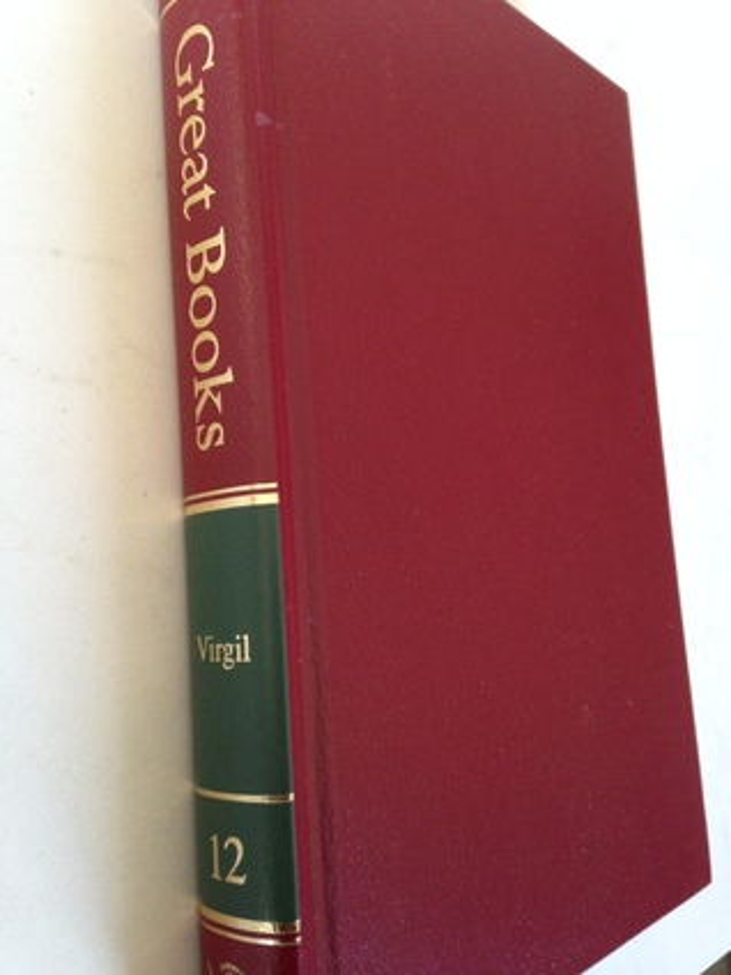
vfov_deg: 55.4
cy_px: 488
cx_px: 366
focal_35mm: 33
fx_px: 929
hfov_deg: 42.9
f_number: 2.4
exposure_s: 1/20
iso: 200
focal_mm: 4.12
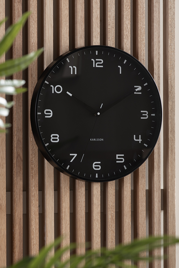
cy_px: 134
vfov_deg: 10.3
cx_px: 90
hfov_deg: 6.9
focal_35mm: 200
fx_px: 1490
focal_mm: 200
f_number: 10
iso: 100
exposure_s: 1/125
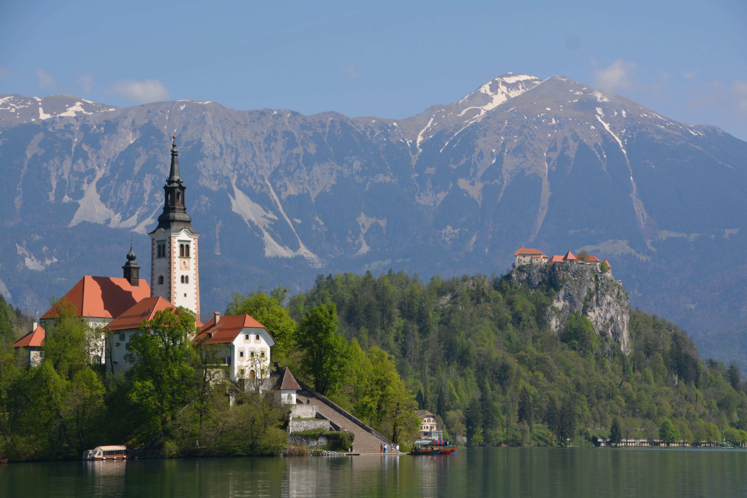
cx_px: 374
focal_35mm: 105
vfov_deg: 13.0
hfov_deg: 19.5
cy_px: 249
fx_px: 2179
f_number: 7.1
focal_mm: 70
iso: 200
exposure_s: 1/800
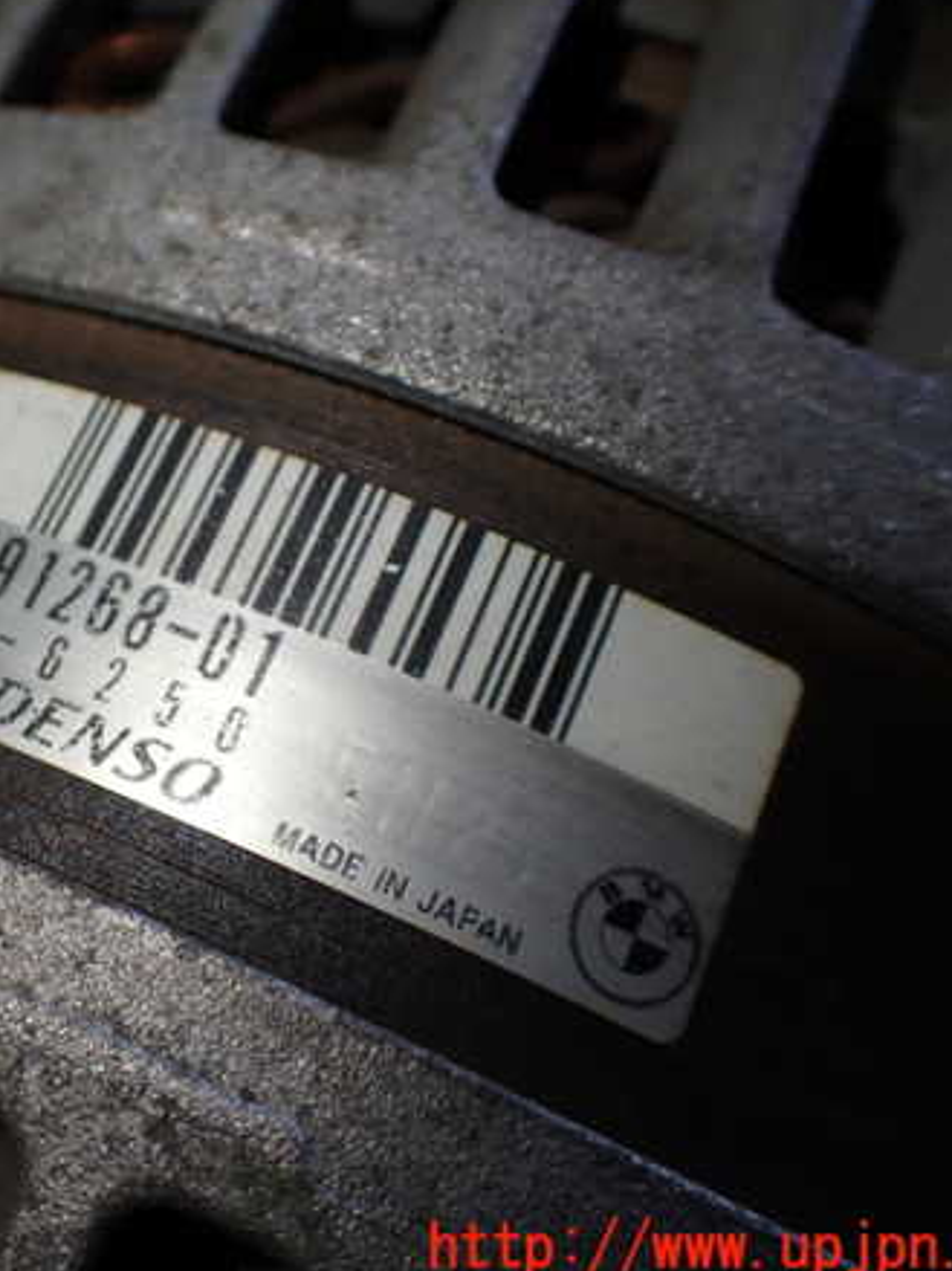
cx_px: 214
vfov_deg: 45.8
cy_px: 634
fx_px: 1504
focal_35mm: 41
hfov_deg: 34.2
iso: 100
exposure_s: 1/125
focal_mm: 5.4
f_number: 2.3
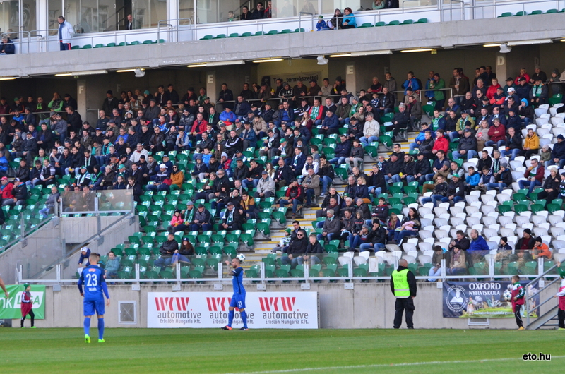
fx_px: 2725
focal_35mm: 174
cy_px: 187
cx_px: 282
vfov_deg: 7.9
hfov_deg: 11.8
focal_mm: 116
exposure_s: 1/640
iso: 1100
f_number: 5.6
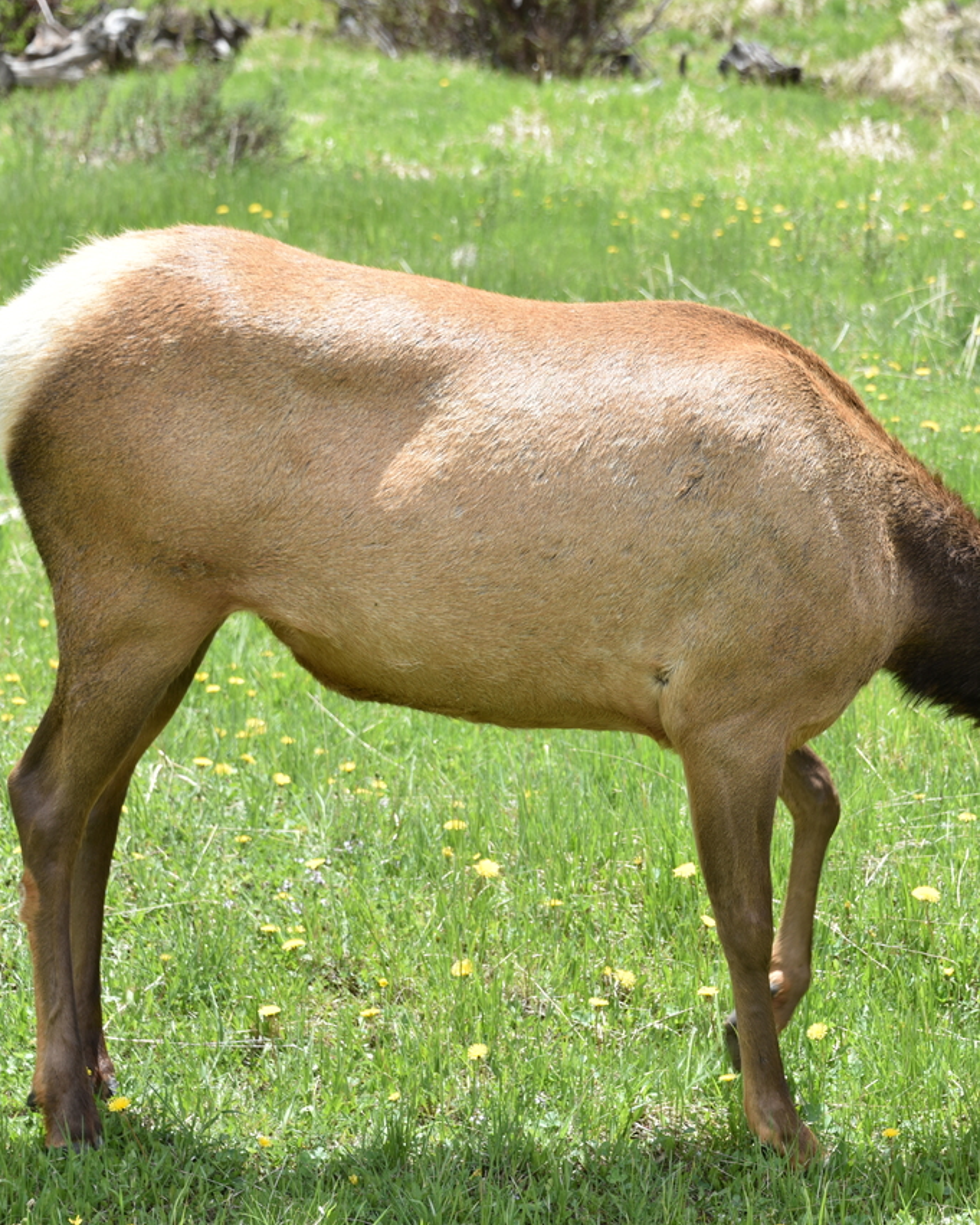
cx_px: 804
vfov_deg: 16.0
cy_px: 613
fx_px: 4350
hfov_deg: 12.8
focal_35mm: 120
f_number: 6.3
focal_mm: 85
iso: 100
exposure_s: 1/200
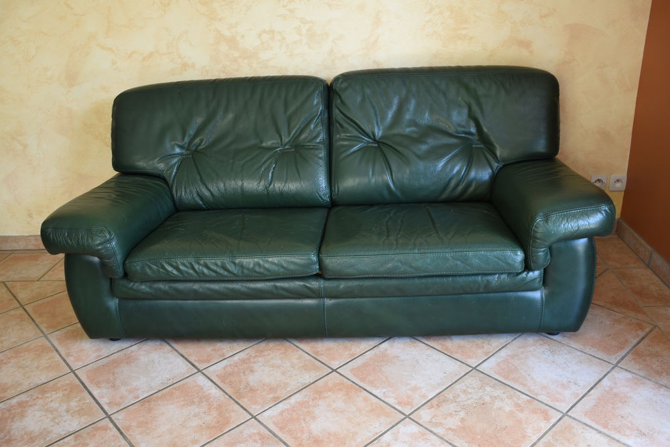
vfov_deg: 40.0
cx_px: 335
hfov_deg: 57.2
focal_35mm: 33
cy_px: 224
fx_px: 614
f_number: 3.5
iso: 100
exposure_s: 1/13
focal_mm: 22
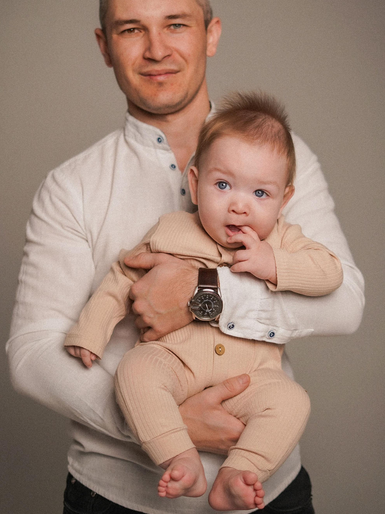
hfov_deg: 21.0
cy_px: 220
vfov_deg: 27.7
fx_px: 1038
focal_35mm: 70
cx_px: 196
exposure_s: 1/500
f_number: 2.2
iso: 320
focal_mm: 50
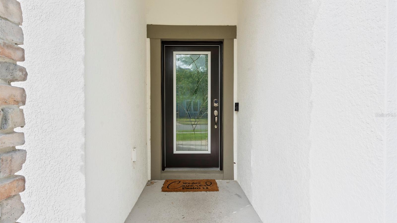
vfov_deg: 53.6
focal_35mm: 21
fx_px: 221
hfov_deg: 83.8
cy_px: 115
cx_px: 198
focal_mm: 20
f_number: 9
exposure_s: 1/160
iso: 200
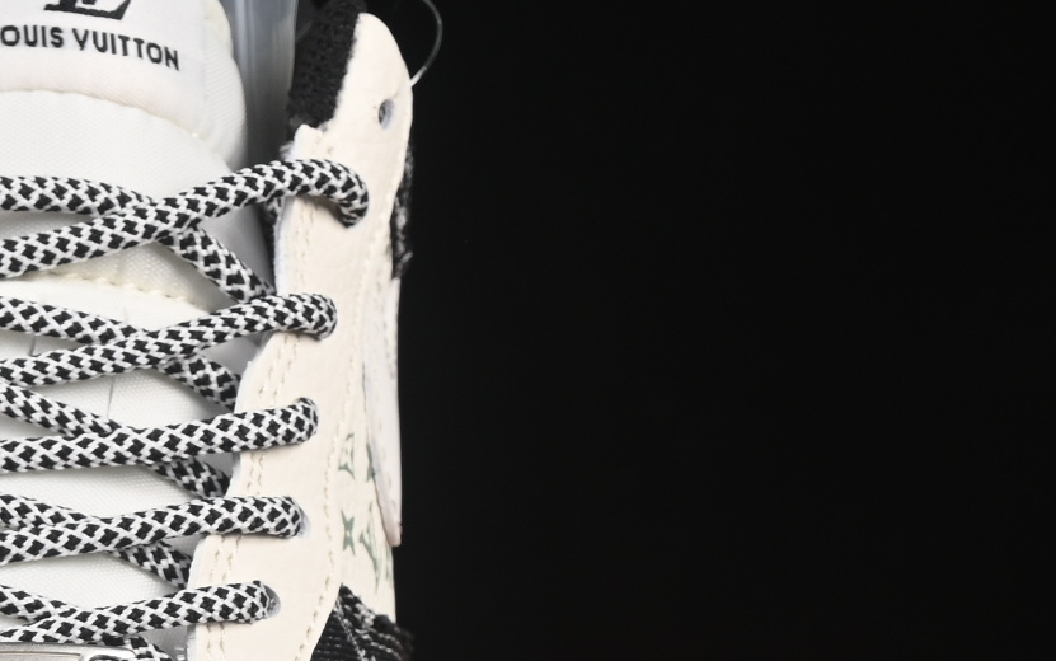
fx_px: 7370
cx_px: -356
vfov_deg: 5.1
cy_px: 814
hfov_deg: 8.1
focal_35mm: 256
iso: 160
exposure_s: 1/60
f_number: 7.1
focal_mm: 50
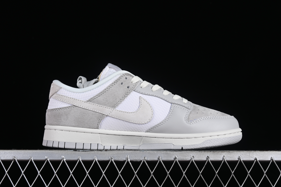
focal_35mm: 75
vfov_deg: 18.2
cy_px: 94
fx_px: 585
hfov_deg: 27.0
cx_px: 140
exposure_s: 1/80
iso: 160
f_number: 8
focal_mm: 50
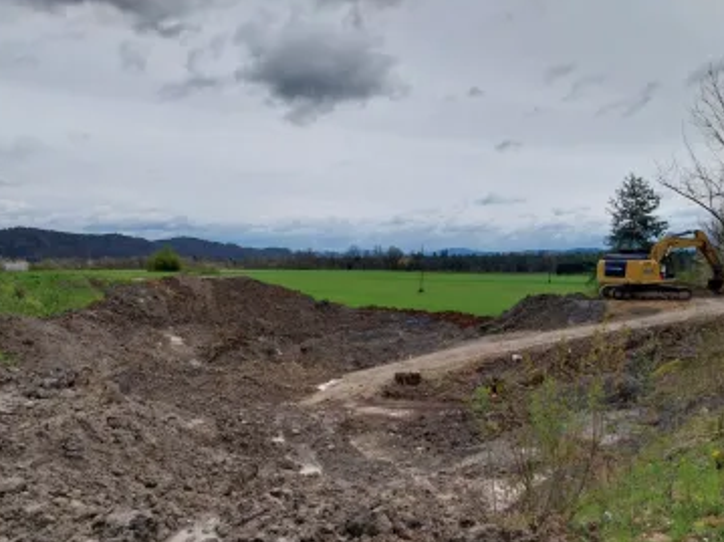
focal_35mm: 29
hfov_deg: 61.7
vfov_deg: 48.2
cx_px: 373
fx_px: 606
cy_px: 292
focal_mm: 4
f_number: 1.8
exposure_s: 1/1415
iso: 25
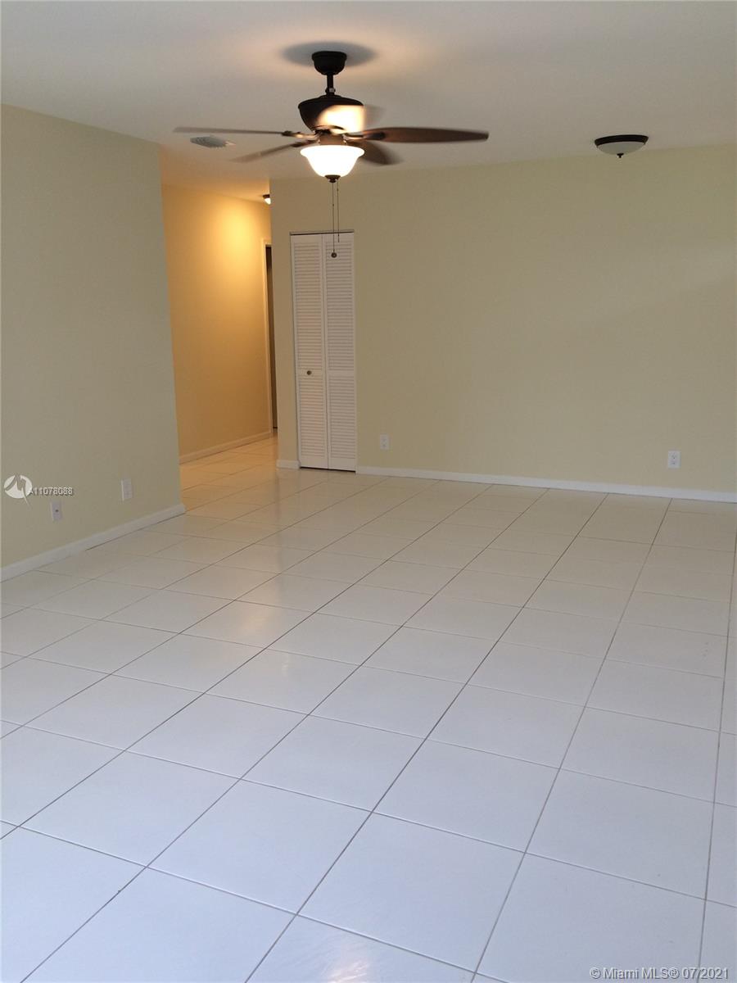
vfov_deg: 61.7
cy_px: 492
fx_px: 823
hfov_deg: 48.2
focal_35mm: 29
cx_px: 368
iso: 40
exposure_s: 1/60
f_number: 2.2
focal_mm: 4.15
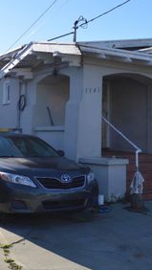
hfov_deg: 24.0
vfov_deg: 41.2
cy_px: 116
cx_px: 86
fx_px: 358
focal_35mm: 50
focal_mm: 18
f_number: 7.1
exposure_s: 1/200
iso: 100
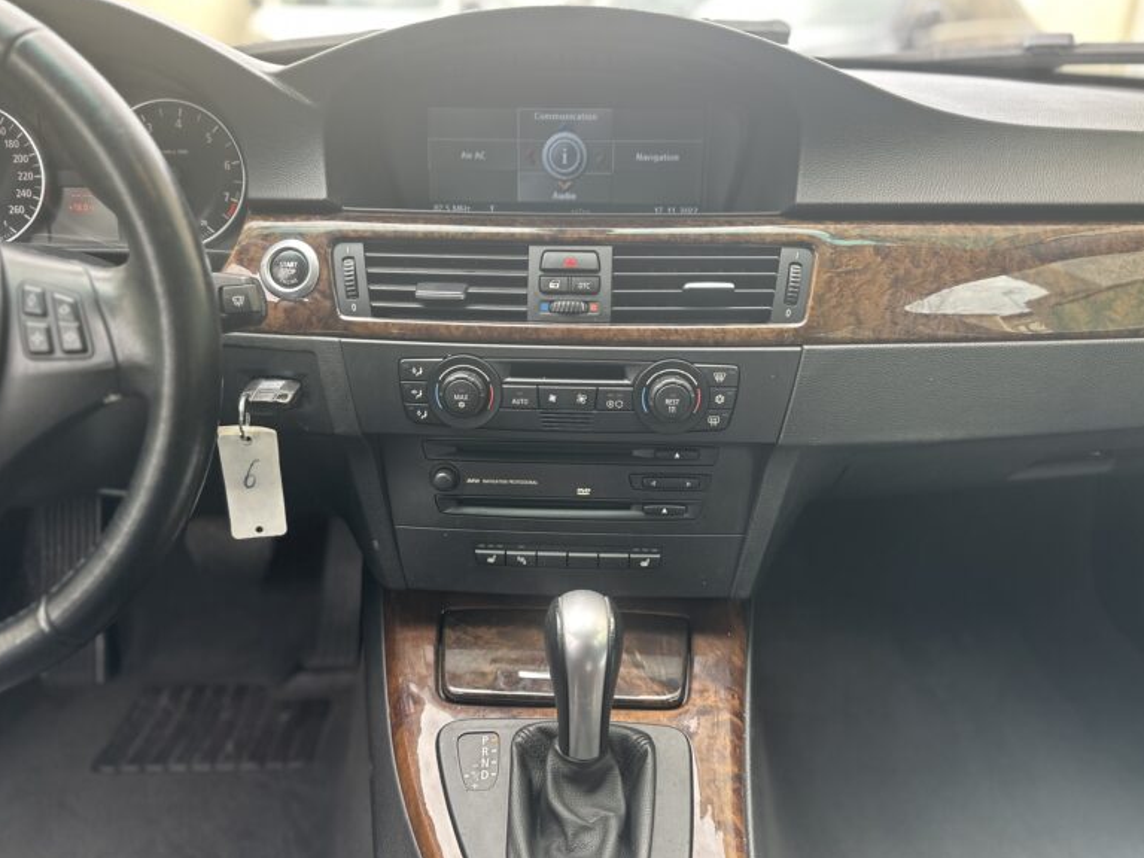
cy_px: 429
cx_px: 559
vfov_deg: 54.9
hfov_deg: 69.4
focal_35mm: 25
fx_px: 826
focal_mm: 6.86
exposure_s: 1/121
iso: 200
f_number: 1.78
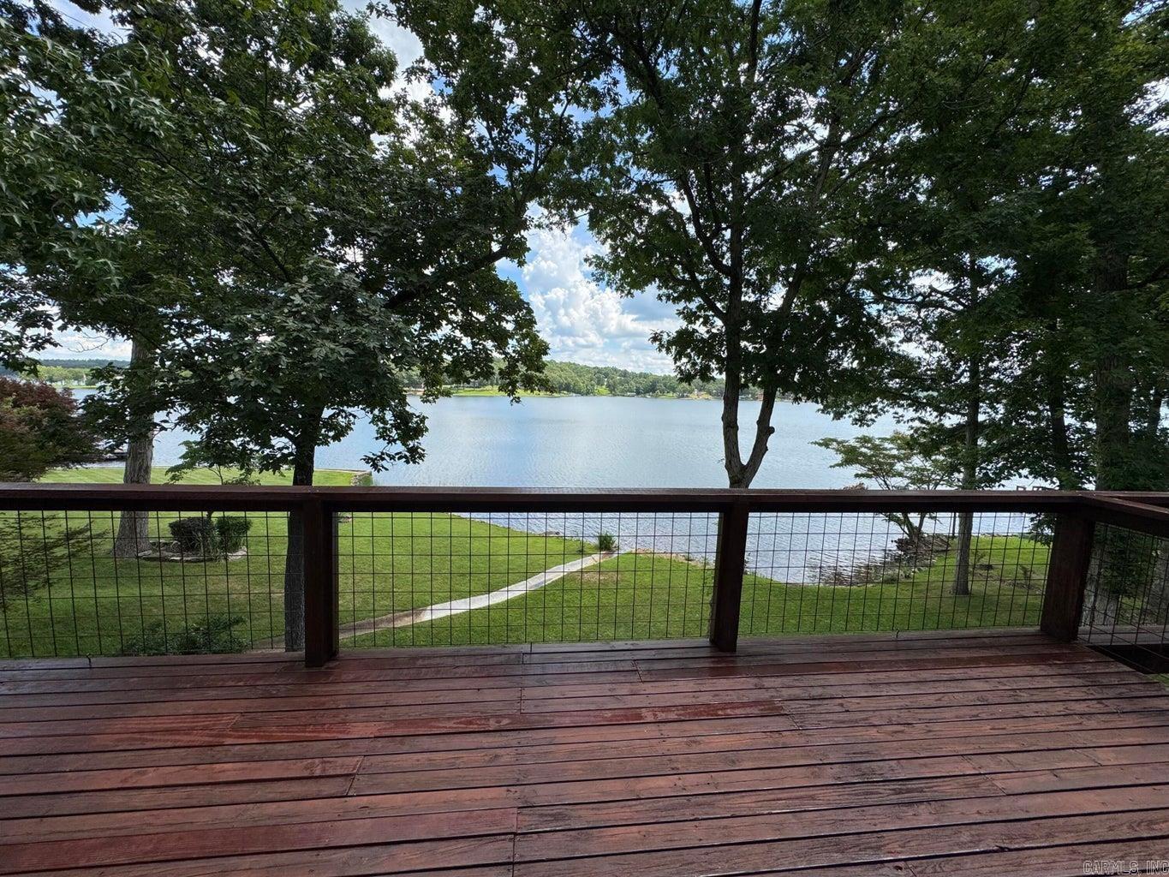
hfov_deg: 102.1
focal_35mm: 14
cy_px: 438
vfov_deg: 85.7
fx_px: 473
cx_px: 584
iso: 50
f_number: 2.2
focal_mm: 2.22
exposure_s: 1/1217
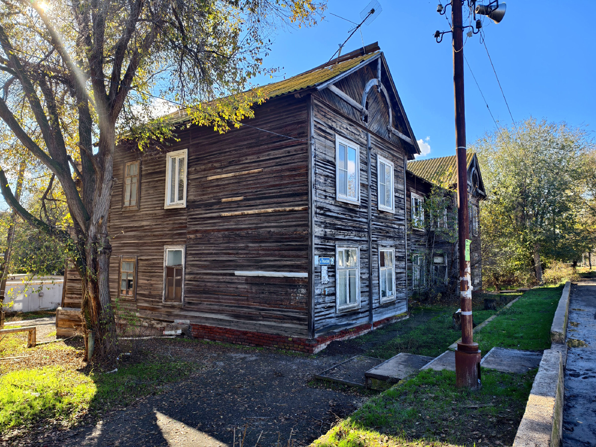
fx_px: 396
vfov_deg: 58.9
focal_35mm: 23
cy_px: 224
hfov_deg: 73.9
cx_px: 298
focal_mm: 6.54
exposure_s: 1/580
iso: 72
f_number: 1.57
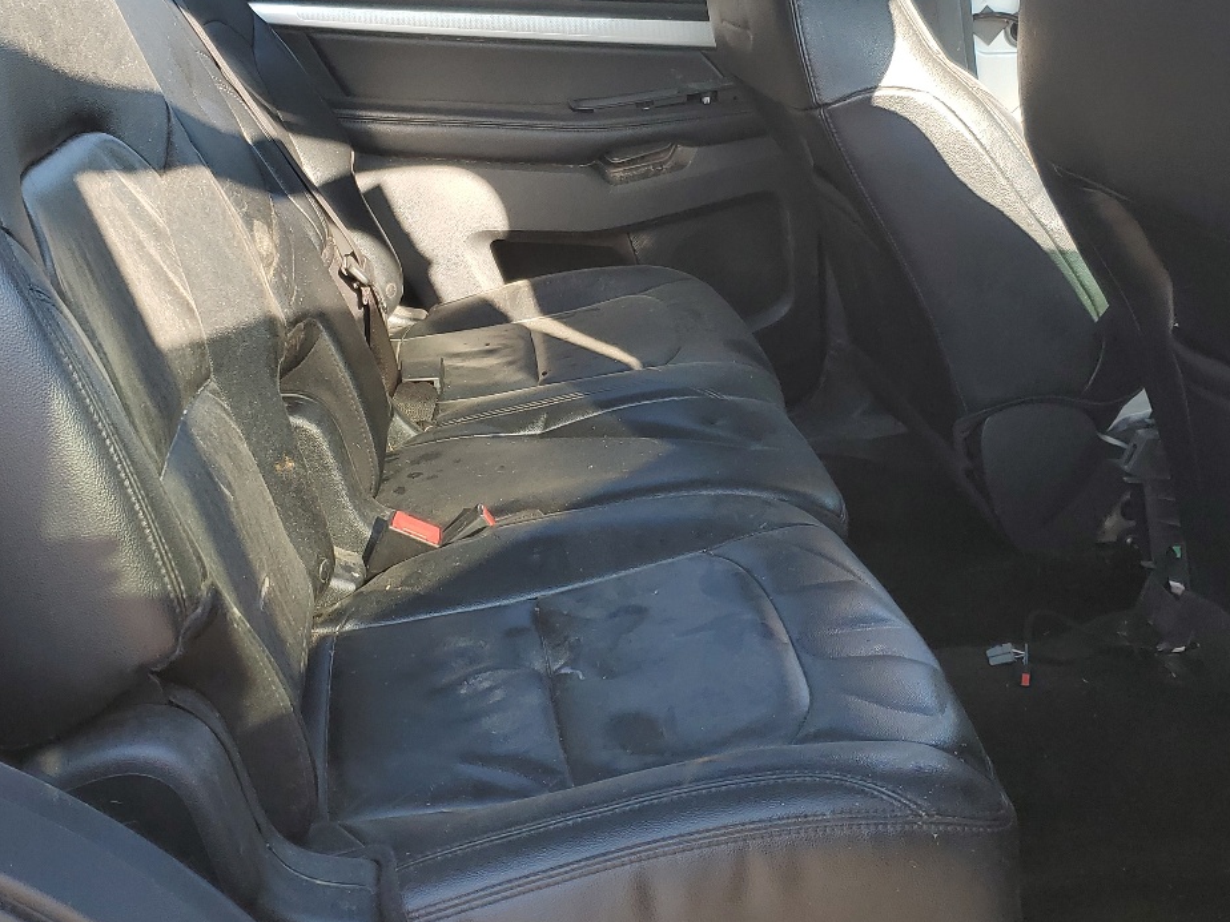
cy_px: 350
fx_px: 1599
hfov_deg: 42.0
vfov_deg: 32.0
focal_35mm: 45
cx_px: 551
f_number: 1.5
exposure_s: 1/294
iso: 50
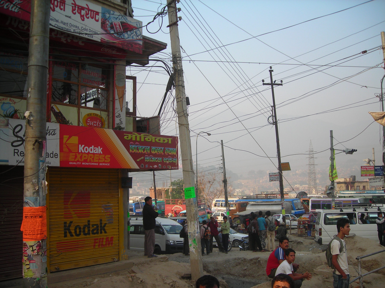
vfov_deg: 37.7
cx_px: 192
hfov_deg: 49.0
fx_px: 423
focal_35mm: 38
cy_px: 144
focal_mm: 6.3
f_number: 3.2
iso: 50
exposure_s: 1/242
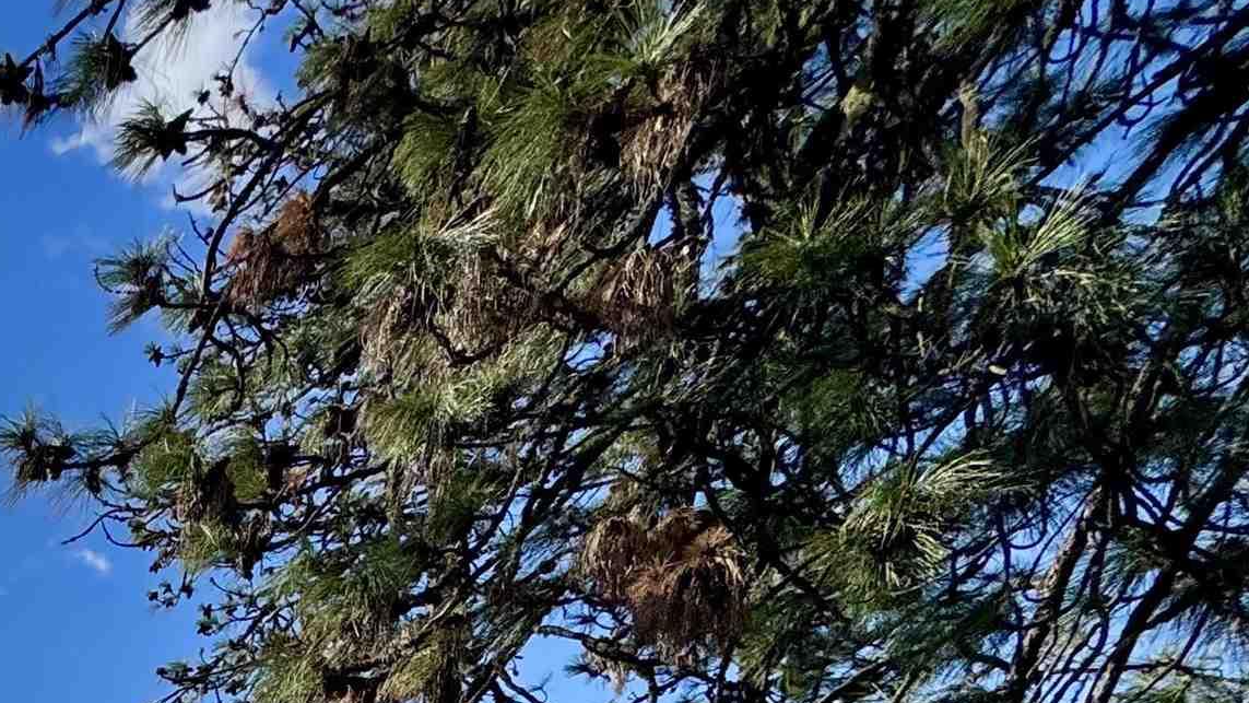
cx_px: -428
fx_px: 1358
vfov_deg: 20.7
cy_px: 1251
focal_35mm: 41
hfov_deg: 33.5
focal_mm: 2.22
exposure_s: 1/1976
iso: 50
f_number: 2.2
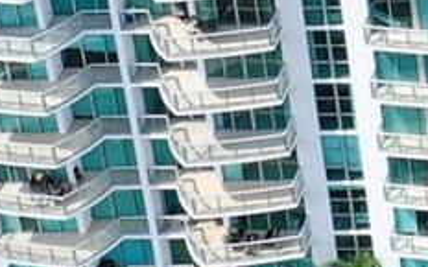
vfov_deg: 6.5
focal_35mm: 197
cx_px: 887
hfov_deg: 9.8
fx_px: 2298
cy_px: -226
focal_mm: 10.26
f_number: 5.6
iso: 100
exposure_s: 1/500
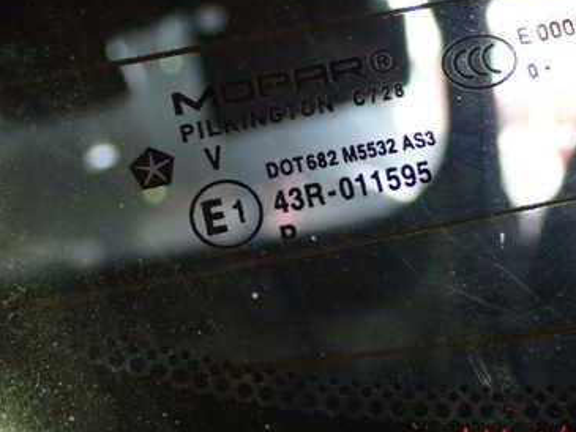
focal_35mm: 102
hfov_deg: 19.2
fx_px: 1698
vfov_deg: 14.5
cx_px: 346
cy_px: 109
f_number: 3.6
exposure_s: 1/15
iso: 1000
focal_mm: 11.09
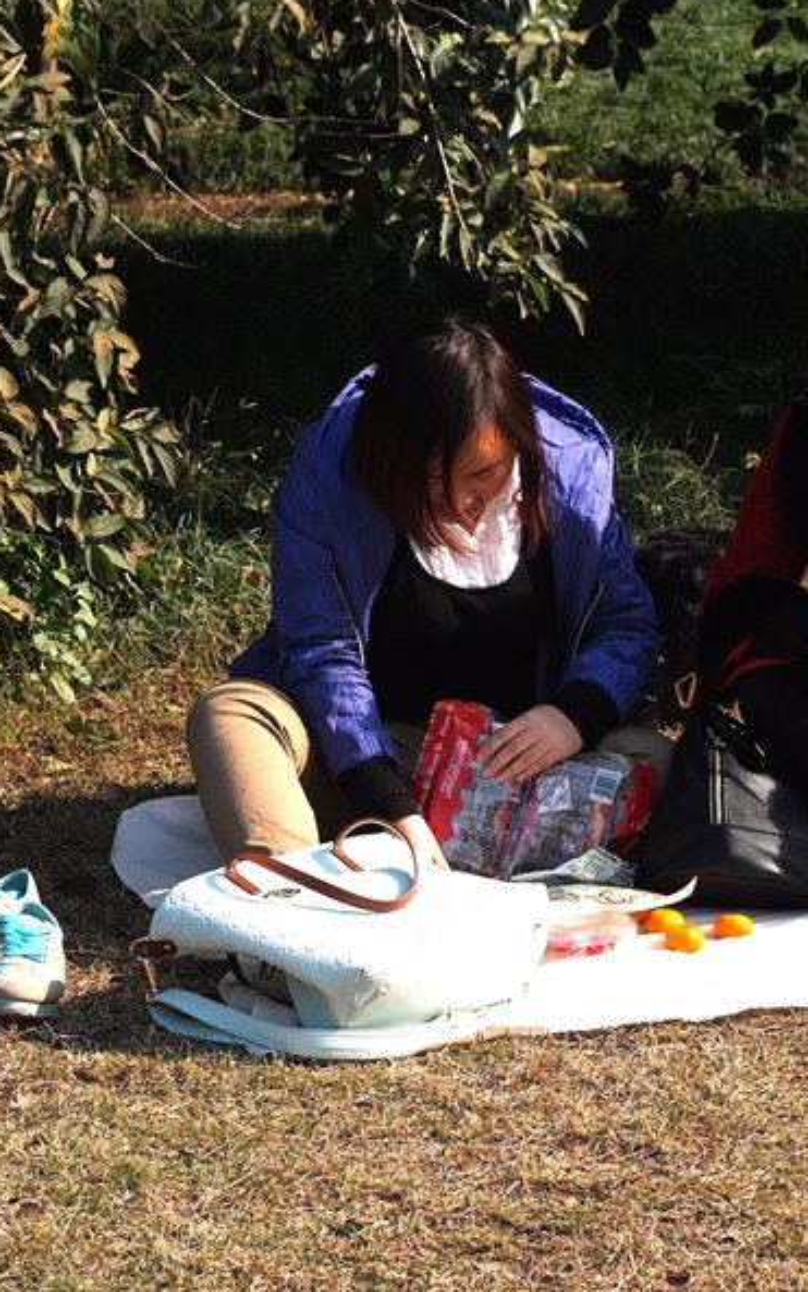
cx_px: 442
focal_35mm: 74
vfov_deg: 27.8
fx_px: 2605
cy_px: 641
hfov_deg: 17.6
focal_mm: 32
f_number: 9
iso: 200
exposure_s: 1/320
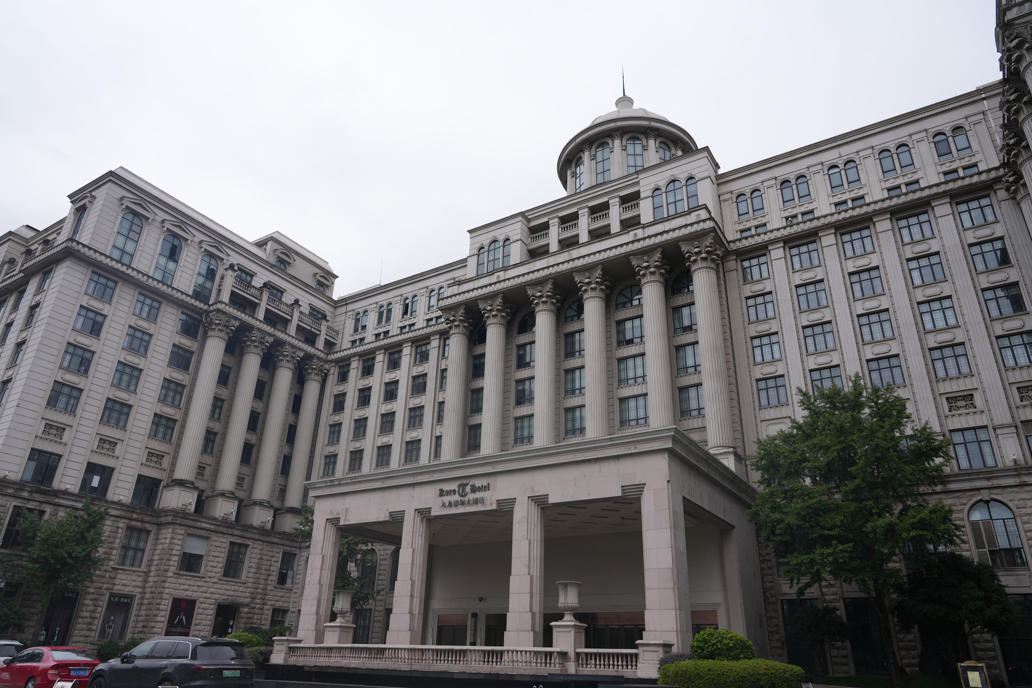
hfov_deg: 73.7
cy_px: 344
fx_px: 688
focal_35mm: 24
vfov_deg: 53.1
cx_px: 516
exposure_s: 1/125
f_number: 5.6
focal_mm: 24
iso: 100
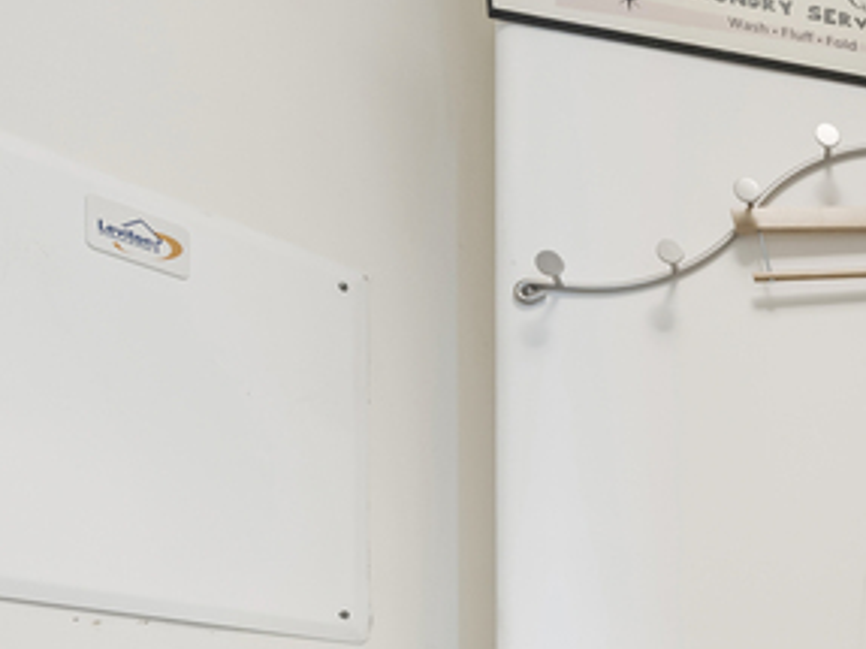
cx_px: 1355
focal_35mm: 48
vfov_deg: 26.3
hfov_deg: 26.3
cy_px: 814
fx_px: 1200
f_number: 8
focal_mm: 14
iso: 320
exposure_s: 1/5
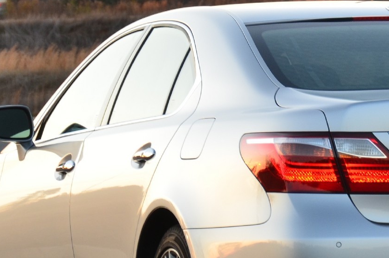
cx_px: 365
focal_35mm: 471
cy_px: 175
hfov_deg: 4.4
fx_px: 5084
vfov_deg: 2.9
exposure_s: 1/50
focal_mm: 105
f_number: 10
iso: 400
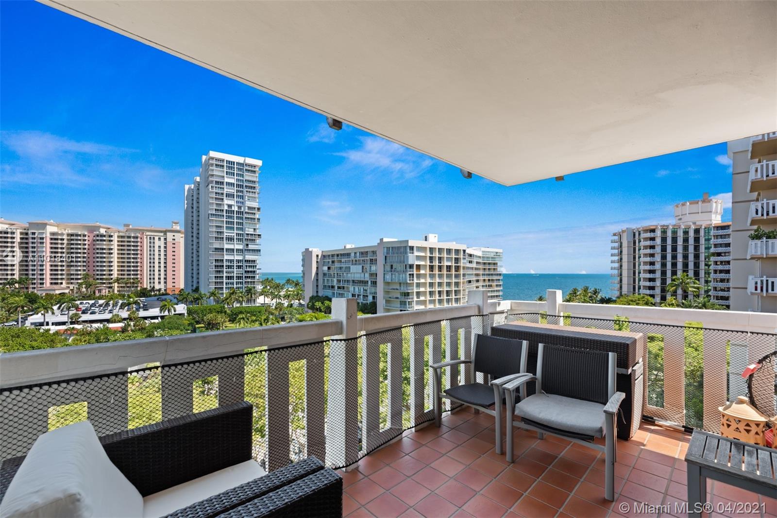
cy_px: 259
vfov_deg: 81.2
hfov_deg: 104.3
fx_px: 302
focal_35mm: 14
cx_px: 388
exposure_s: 1/125
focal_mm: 14
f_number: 7.1
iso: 320
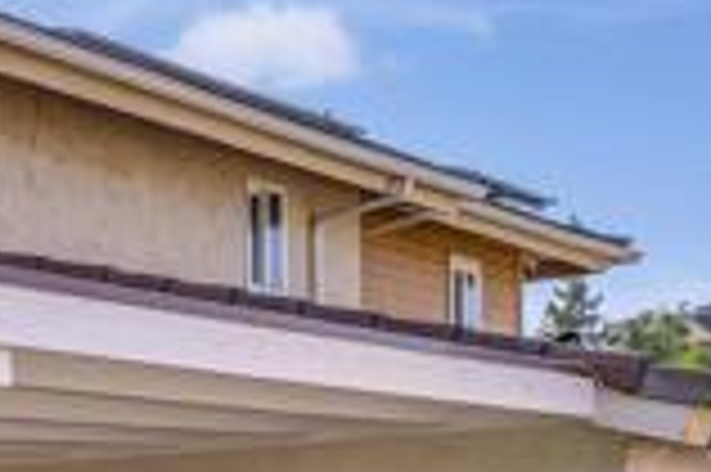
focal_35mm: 77
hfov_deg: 18.3
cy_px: 589
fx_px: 1519
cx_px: -684
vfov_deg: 16.8
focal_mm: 19
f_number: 8
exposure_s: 1/640
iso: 400
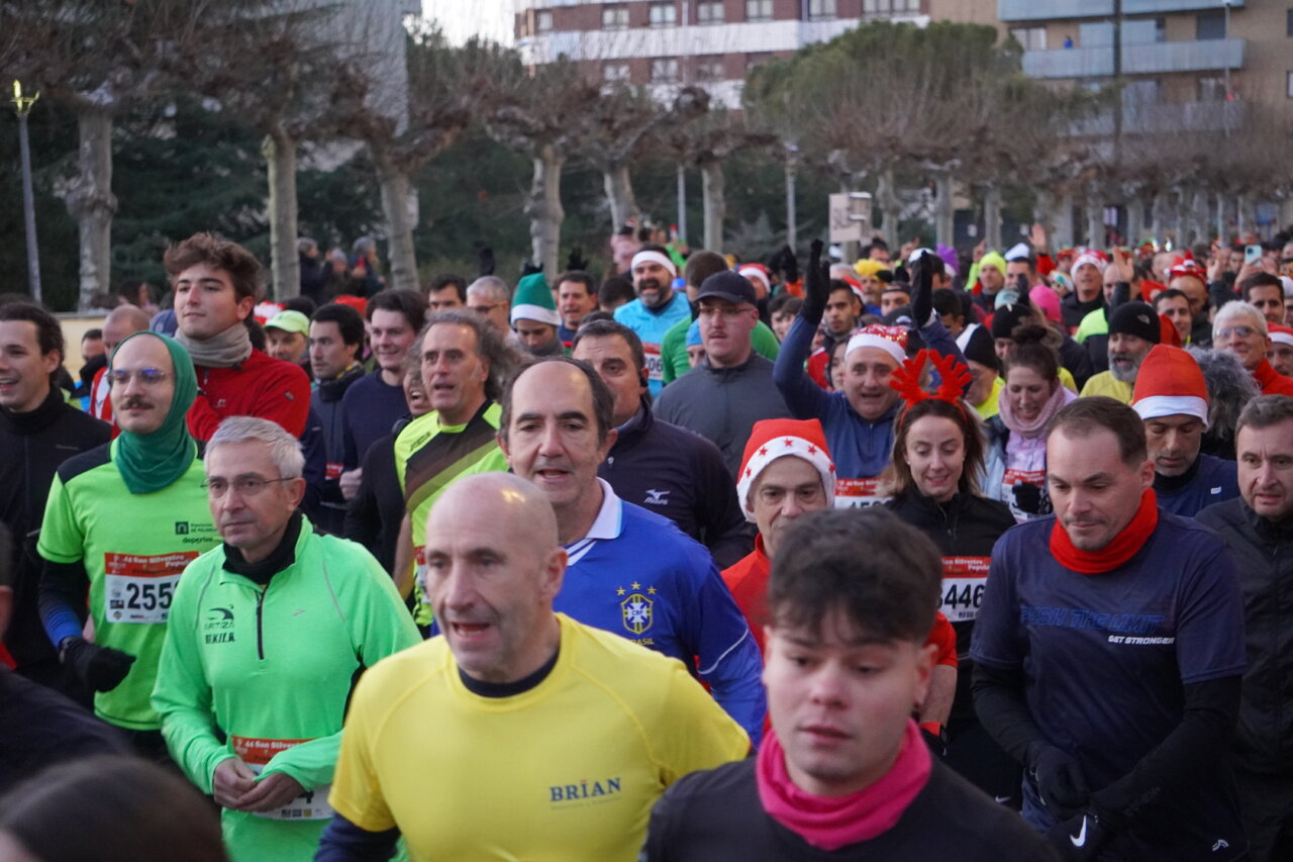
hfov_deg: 24.6
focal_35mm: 82
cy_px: 431
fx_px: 2963
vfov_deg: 16.5
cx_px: 646
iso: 4000
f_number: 4.5
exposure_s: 1/160
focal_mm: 55
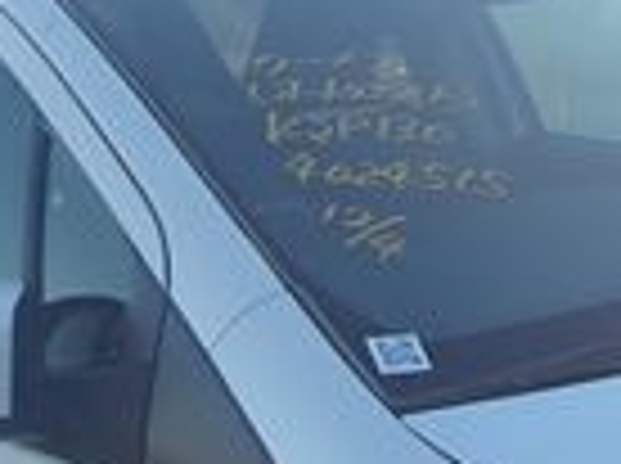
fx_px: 2077
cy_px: 635
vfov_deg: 12.3
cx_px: 477
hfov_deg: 16.9
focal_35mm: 116
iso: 100
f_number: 2.8
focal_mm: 4.5
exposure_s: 1/320
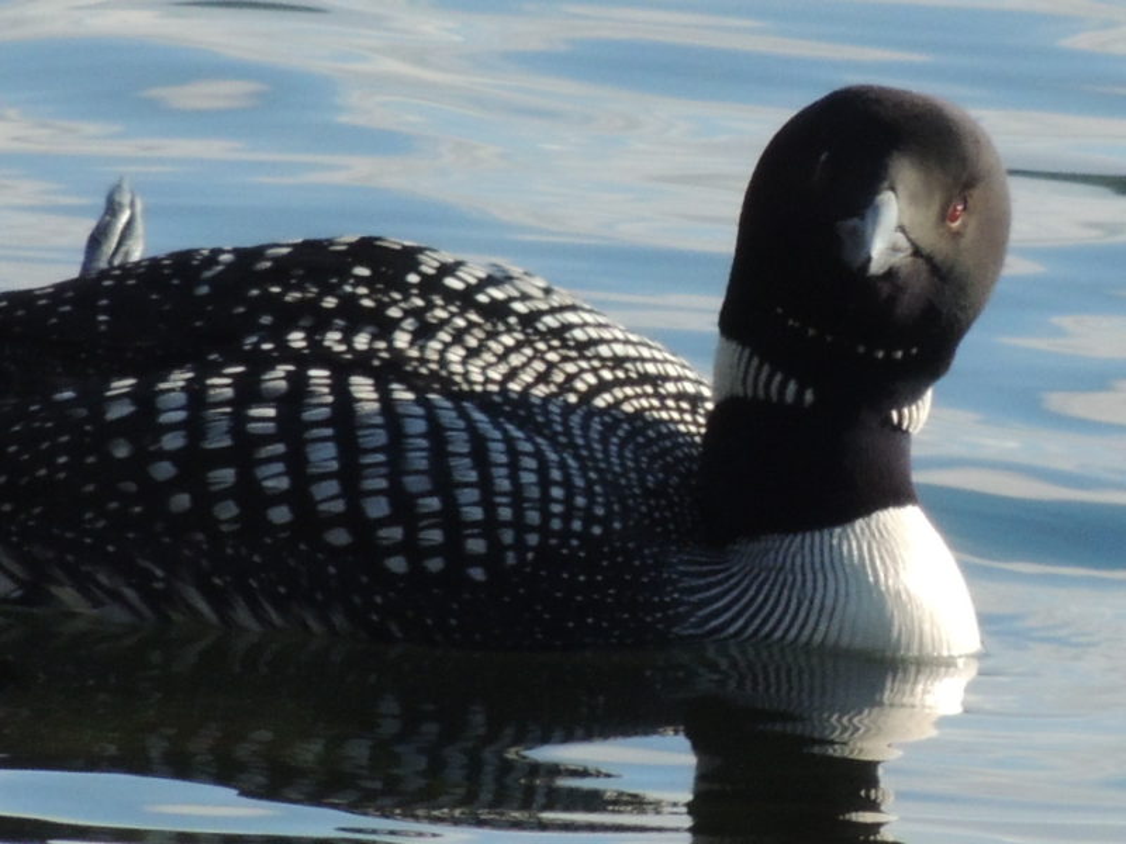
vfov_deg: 1.5
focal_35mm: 1000
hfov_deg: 2.0
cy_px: 422
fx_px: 32528
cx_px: 563
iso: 400
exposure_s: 1/800
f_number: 5.9
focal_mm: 180
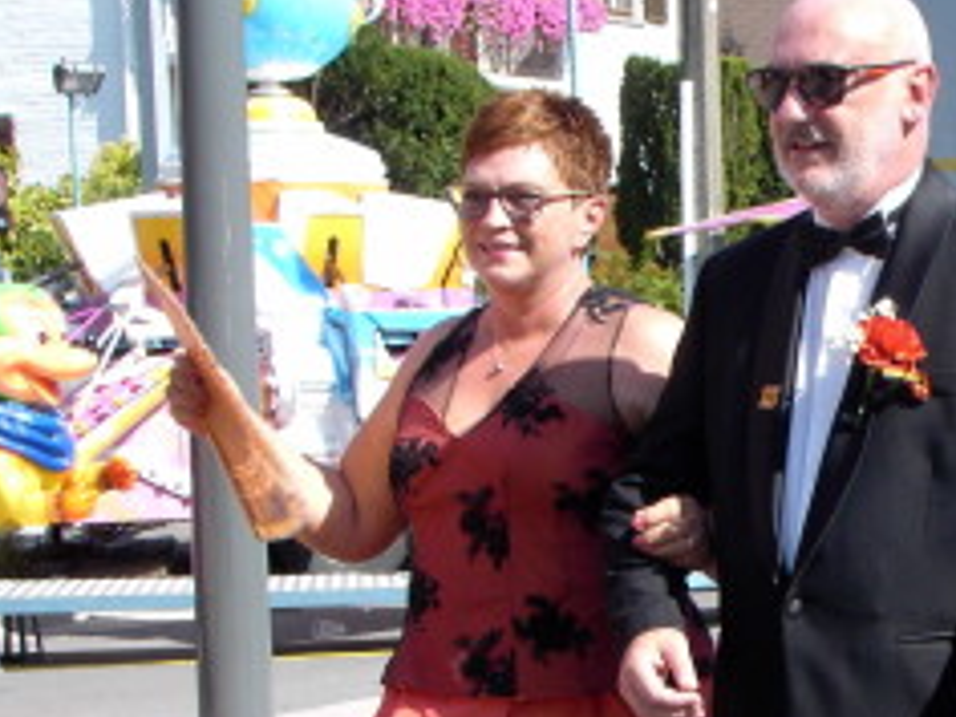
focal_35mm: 126
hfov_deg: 15.4
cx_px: 932
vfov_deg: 11.7
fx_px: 3480
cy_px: 591
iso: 70
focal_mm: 9.5
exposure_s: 1/180
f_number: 4.5
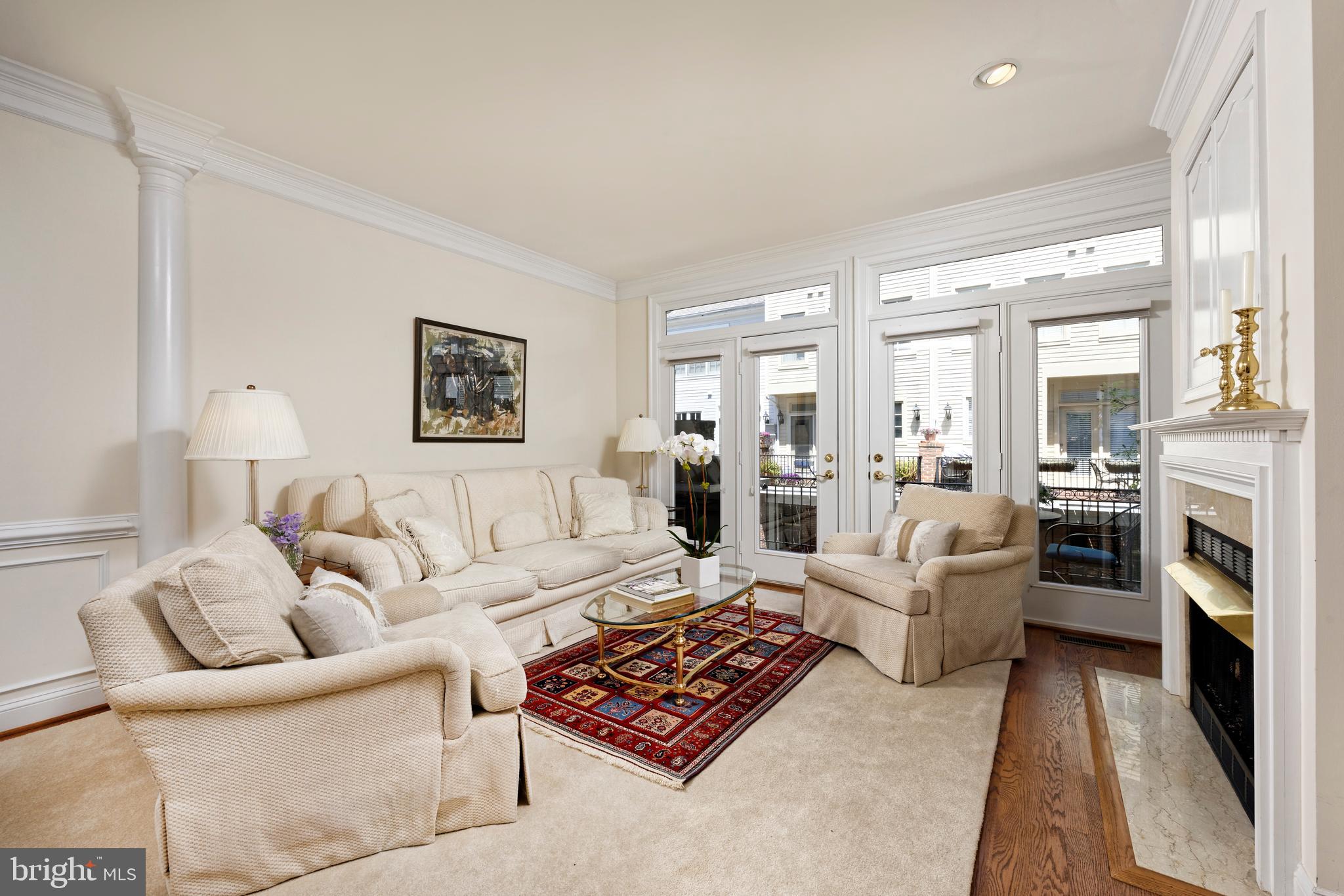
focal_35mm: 14
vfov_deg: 81.2
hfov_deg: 104.2
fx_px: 523
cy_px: 448
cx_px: 672
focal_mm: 14
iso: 320
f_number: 11
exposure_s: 1/100
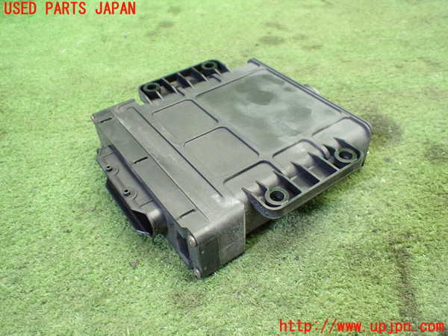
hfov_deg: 60.0
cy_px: 168
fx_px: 388
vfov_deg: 46.8
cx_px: 224
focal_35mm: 30
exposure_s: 1/60
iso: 800
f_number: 2.3
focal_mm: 5.4
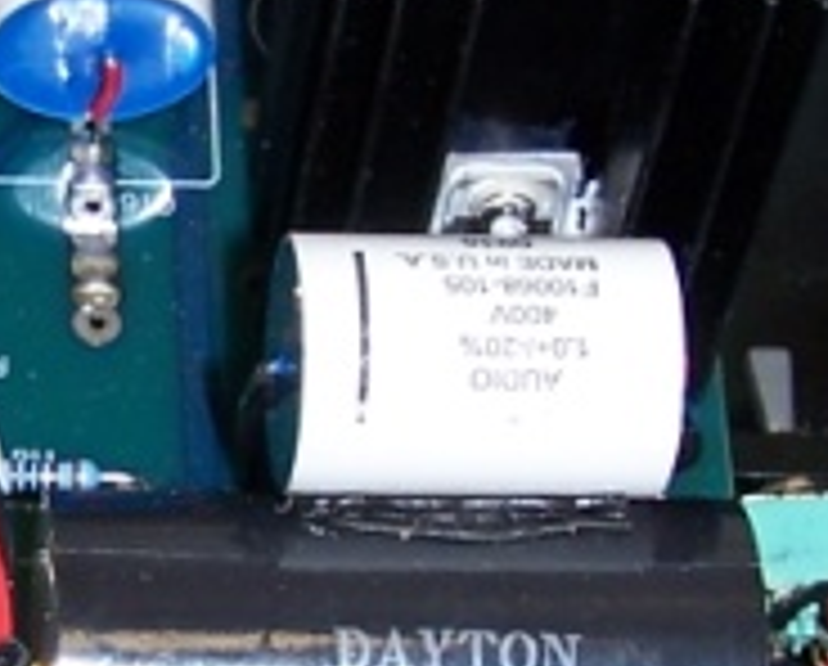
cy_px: 374
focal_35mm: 206
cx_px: 50
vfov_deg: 7.5
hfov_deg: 9.3
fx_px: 5059
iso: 80
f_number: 2.8
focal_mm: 6.3
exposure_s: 1/60
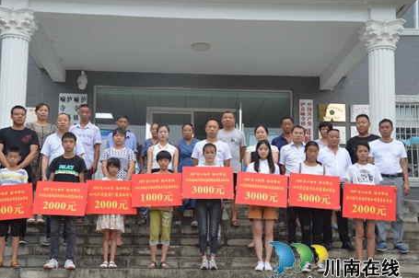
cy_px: 150
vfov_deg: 24.1
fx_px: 651
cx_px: 200
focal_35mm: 56
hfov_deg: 35.7
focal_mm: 34
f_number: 5.6
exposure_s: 1/125
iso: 220
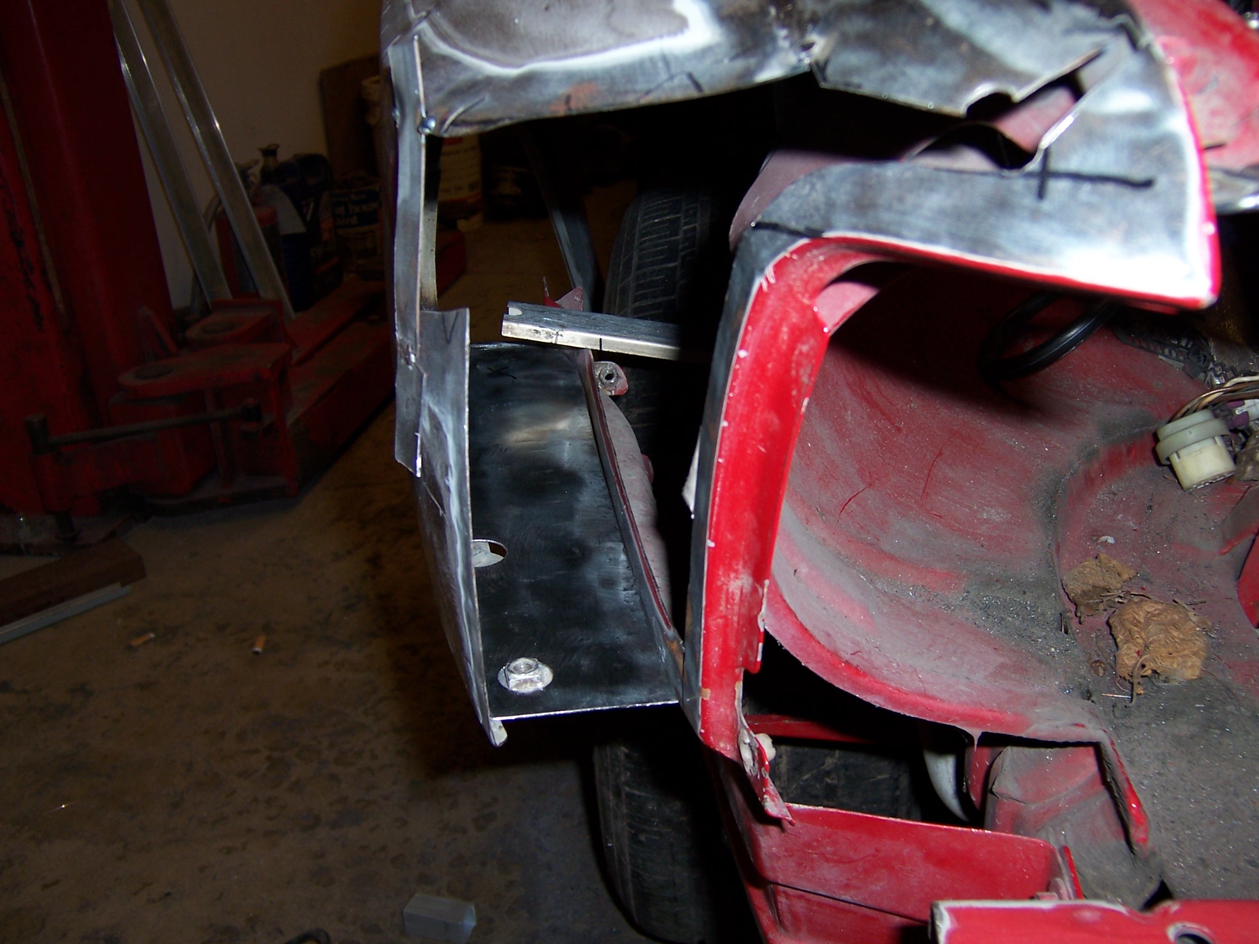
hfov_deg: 55.4
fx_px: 1200
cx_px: 630
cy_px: 472
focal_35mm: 33
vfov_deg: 42.9
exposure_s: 1/60
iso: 80
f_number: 2.8
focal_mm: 5.5
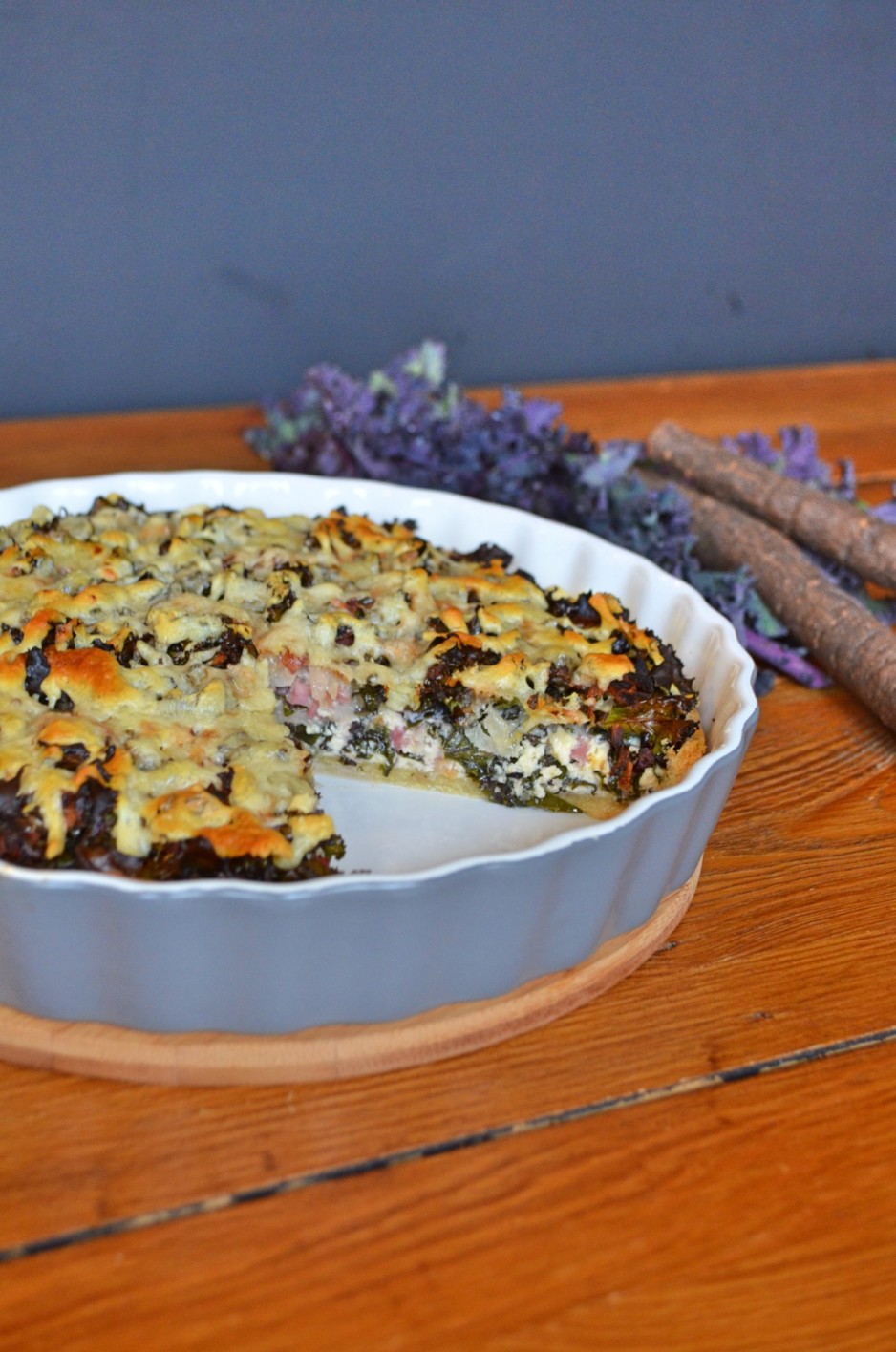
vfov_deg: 39.0
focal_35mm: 51
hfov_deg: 26.4
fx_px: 1912
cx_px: 448
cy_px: 676
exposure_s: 1/30
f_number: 5
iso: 1000
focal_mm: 34
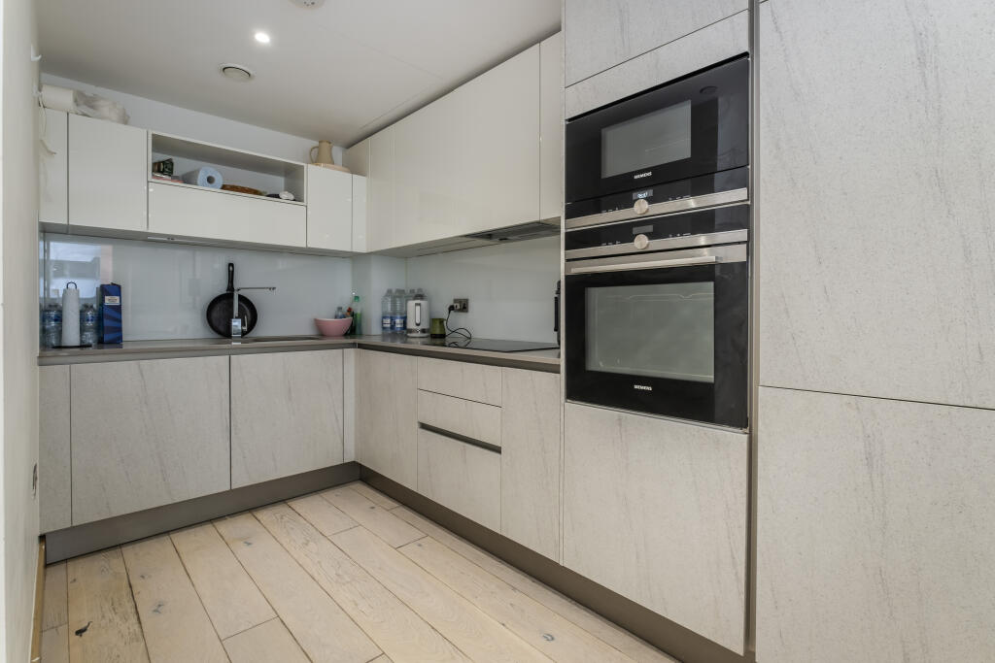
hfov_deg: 93.3
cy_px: 332
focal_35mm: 17
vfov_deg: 70.5
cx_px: 498
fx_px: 470
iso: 200
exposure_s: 1/2
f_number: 8
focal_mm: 11
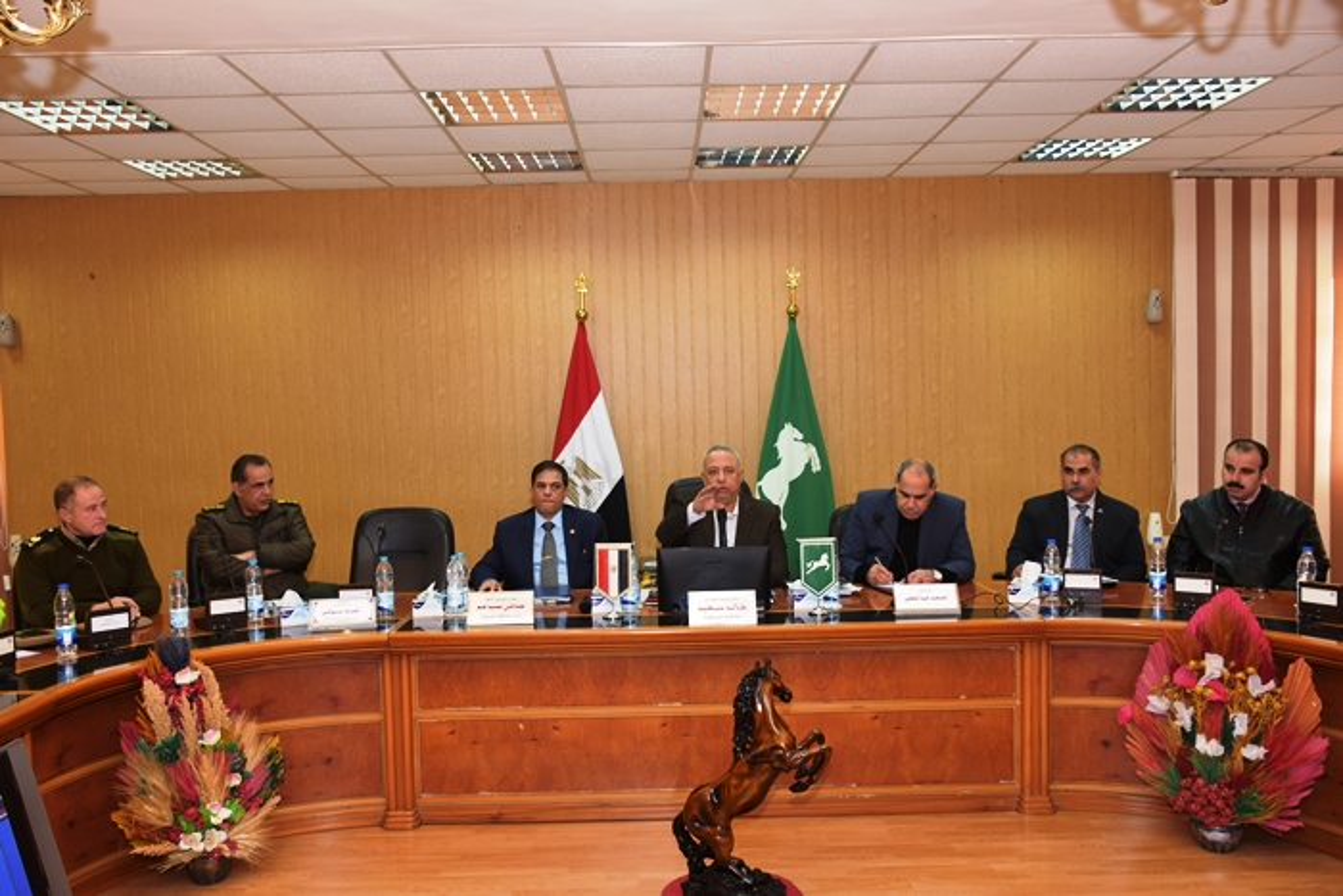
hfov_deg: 57.2
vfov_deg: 40.0
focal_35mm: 33
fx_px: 1231
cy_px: 448
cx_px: 672
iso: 400
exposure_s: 1/60
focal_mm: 22
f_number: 4
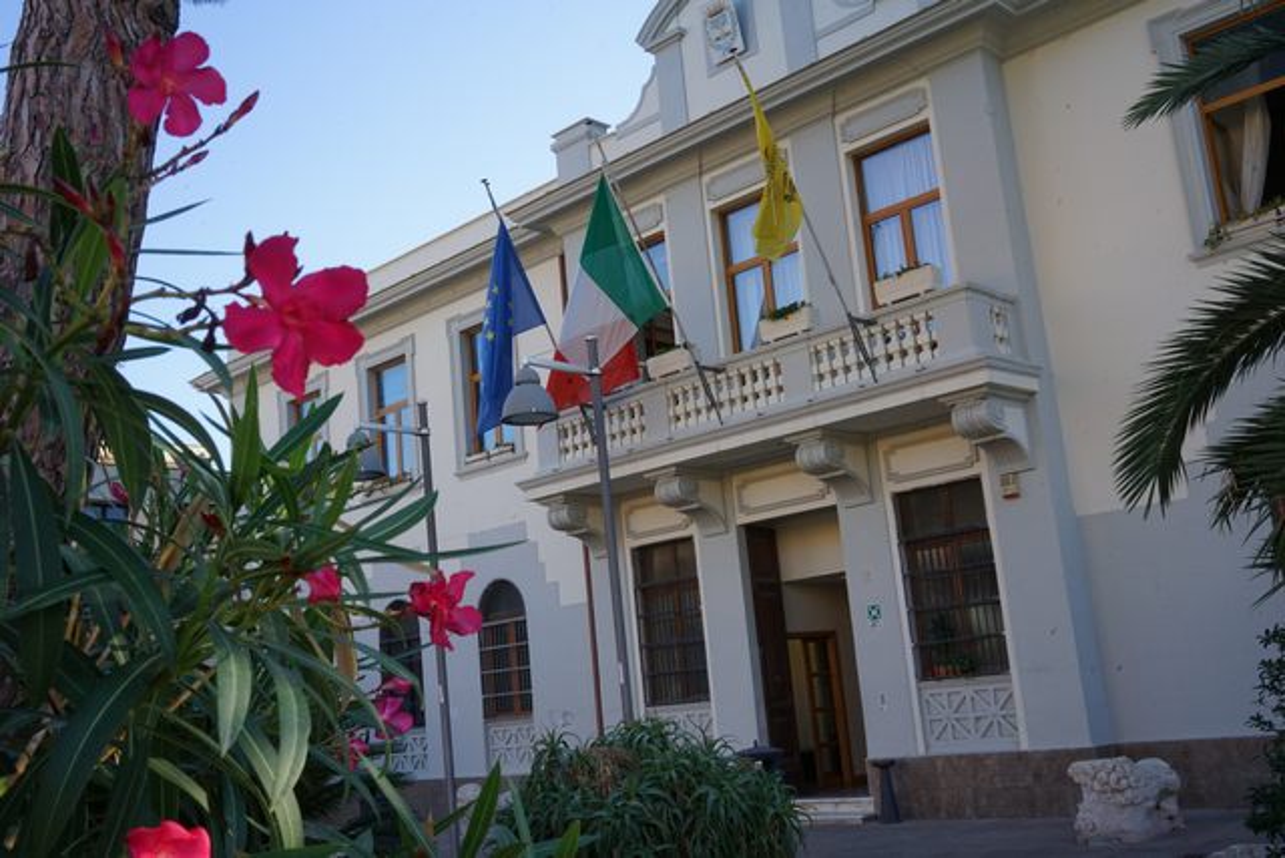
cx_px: 642
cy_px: 429
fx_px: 1250
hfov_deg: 54.4
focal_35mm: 35
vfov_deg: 37.9
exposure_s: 1/60
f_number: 22
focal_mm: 35
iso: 800
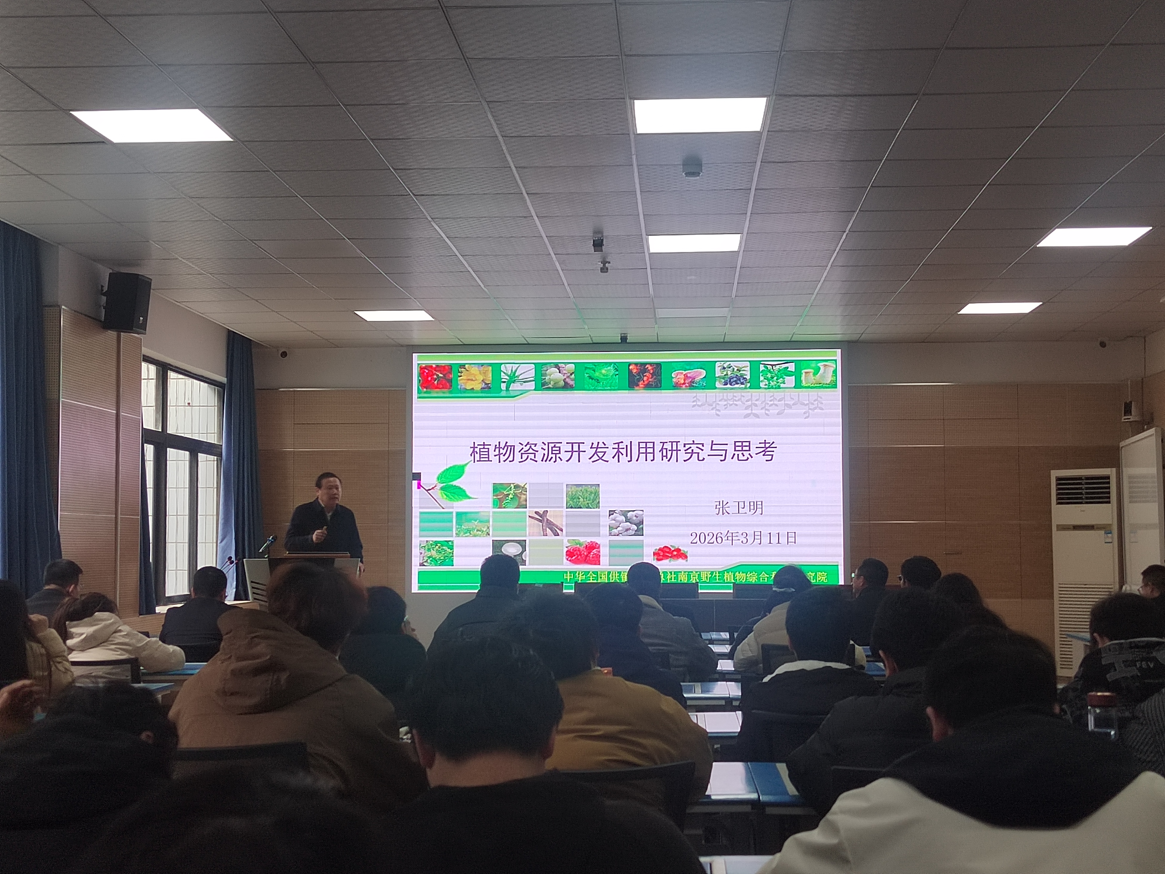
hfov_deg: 39.7
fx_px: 1615
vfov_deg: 30.3
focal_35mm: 48
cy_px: 437
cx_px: 582
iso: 278
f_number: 1.9
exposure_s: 1/100
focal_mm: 5.52
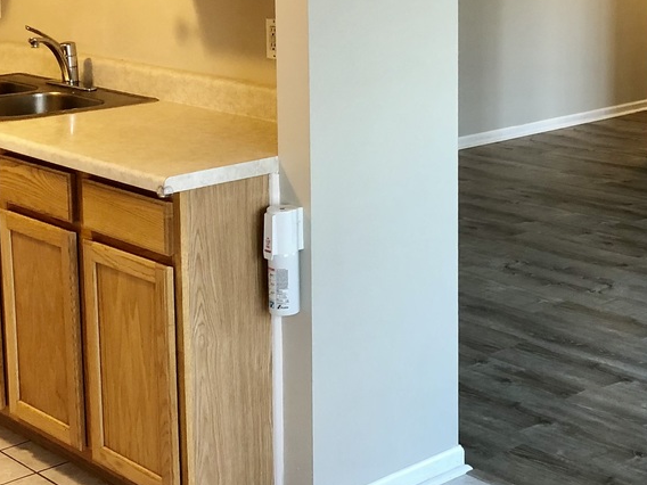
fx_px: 1327
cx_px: 460
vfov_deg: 20.6
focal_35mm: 71
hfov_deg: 27.1
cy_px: 120
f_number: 1.8
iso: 40
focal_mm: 3.99
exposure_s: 1/17
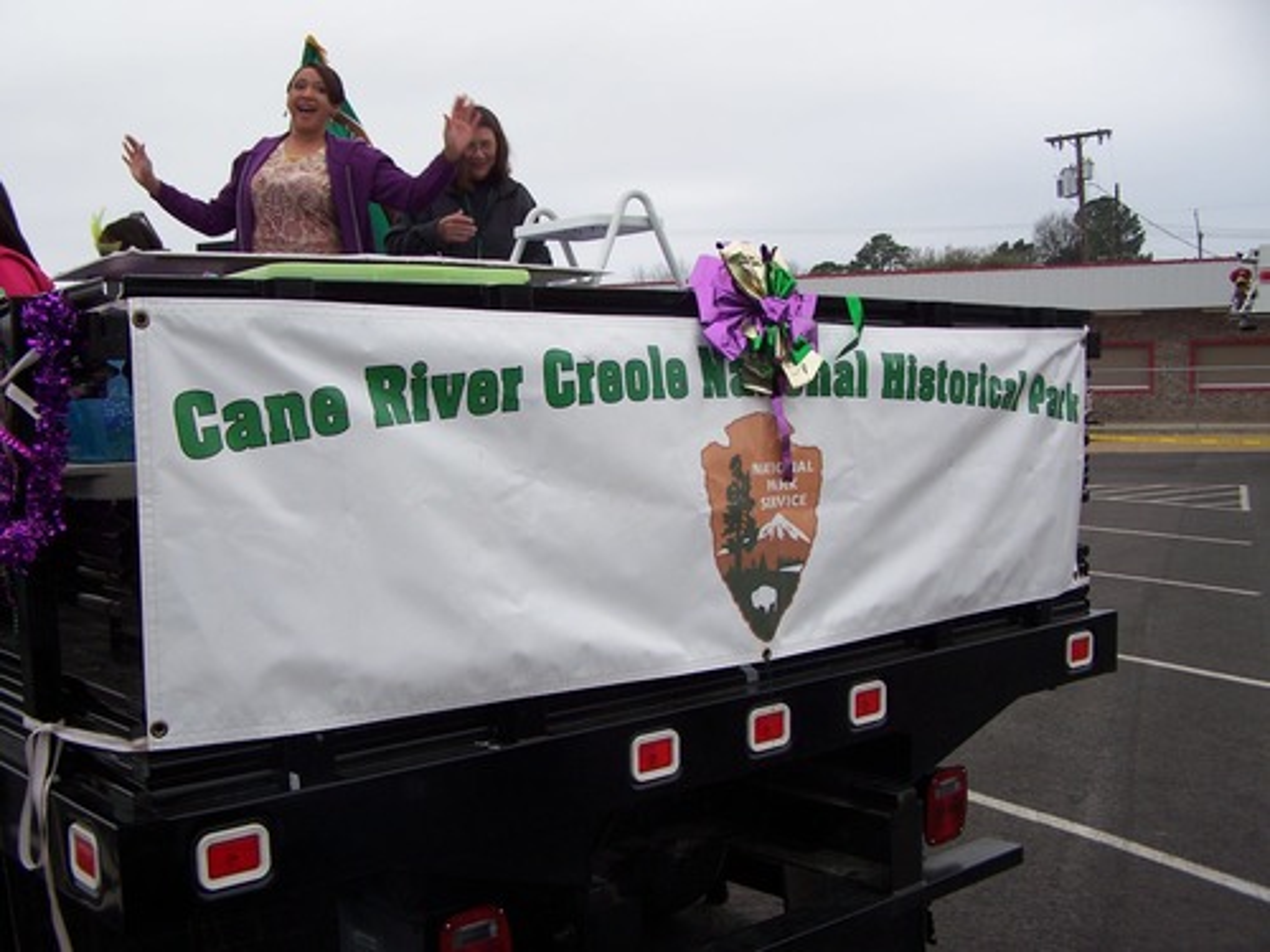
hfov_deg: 49.0
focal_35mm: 38
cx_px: 635
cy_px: 476
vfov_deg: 37.7
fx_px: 1394
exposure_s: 1/125
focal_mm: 6.3
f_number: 2.8
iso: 80
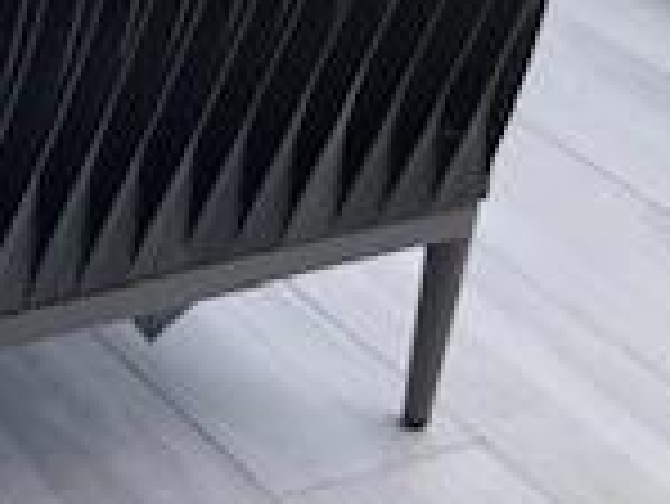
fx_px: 2324
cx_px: -737
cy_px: -446
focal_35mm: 120
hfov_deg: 13.6
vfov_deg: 11.4
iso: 20
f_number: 1.8
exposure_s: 1/899
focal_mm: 3.99
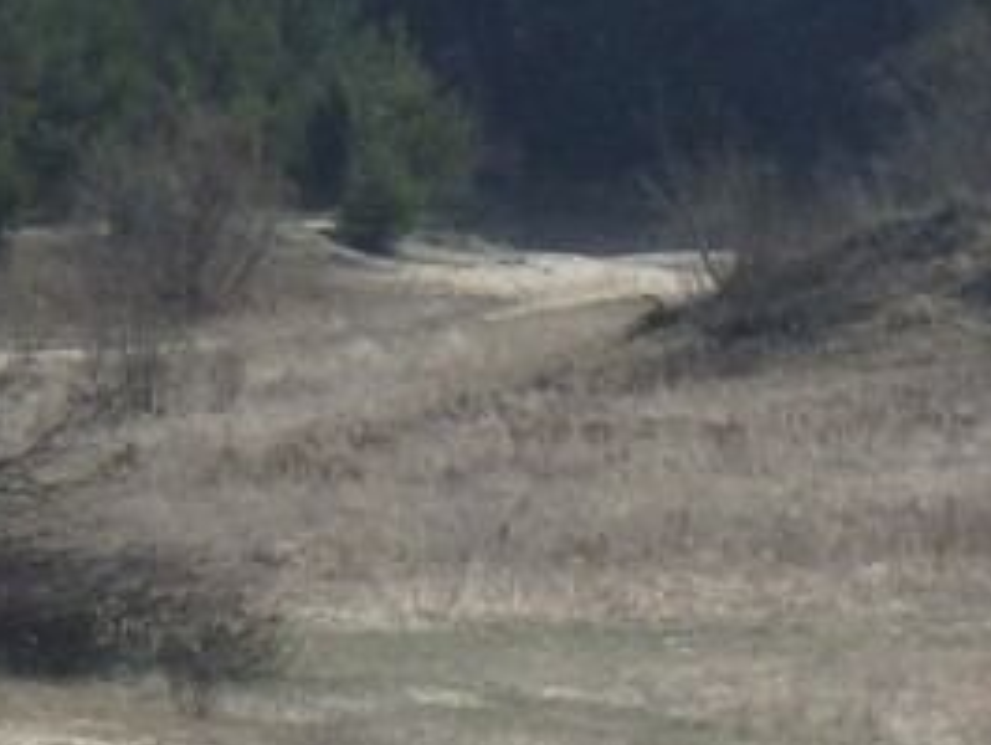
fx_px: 12063
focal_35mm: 421
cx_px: 1369
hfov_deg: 4.7
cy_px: 473
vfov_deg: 3.5
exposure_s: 1/500
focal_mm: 18.7
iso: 125
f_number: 5.7
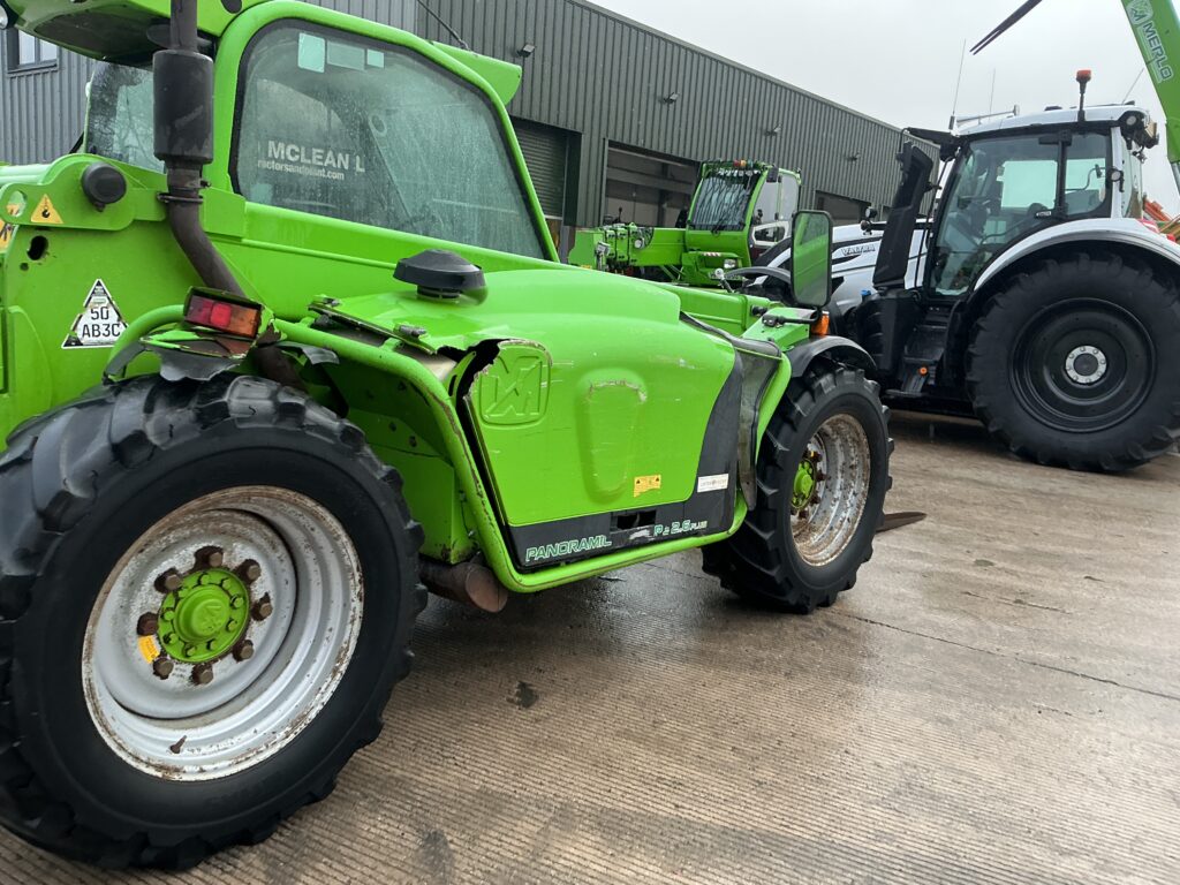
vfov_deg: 49.7
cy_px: 442
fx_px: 954
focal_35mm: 28
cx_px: 590
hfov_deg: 63.4
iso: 20
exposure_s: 1/123
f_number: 1.8
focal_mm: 3
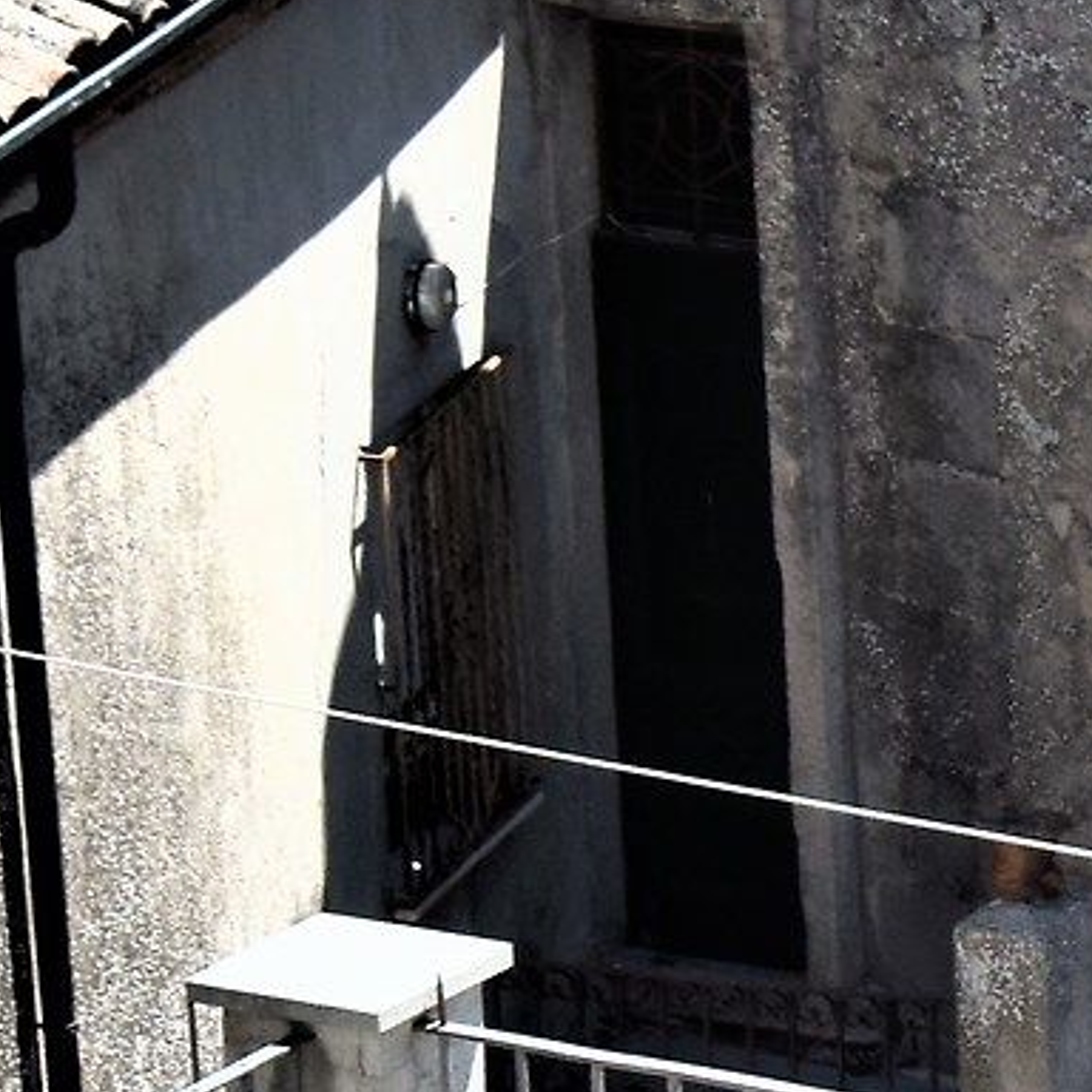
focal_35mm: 287
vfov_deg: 6.1
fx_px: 10243
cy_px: 799
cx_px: 2585
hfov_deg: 5.9
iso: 280
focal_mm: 36
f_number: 8
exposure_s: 1/250
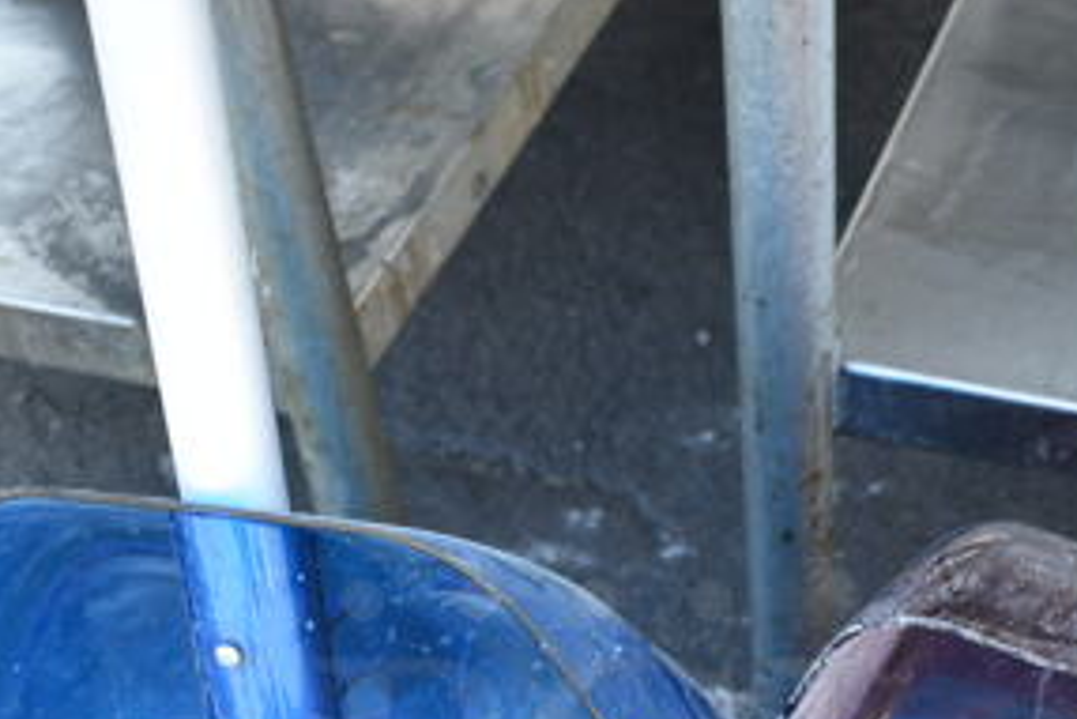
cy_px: 753
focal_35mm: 64
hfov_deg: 31.4
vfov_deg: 20.4
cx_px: 595
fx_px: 1916
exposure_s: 1/60
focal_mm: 20
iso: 100
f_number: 4
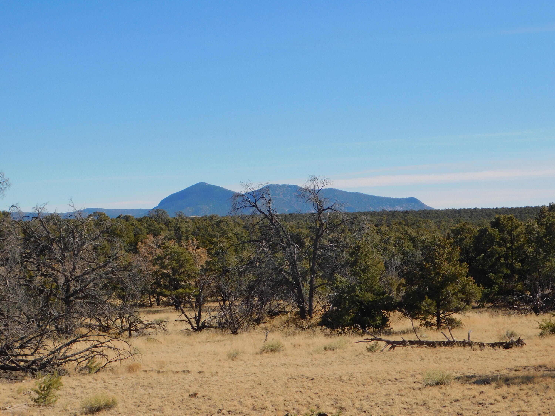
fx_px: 1138
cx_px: 278
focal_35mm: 71
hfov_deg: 27.4
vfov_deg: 20.7
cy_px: 208
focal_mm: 12.6
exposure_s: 1/1000
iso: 125
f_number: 4.3
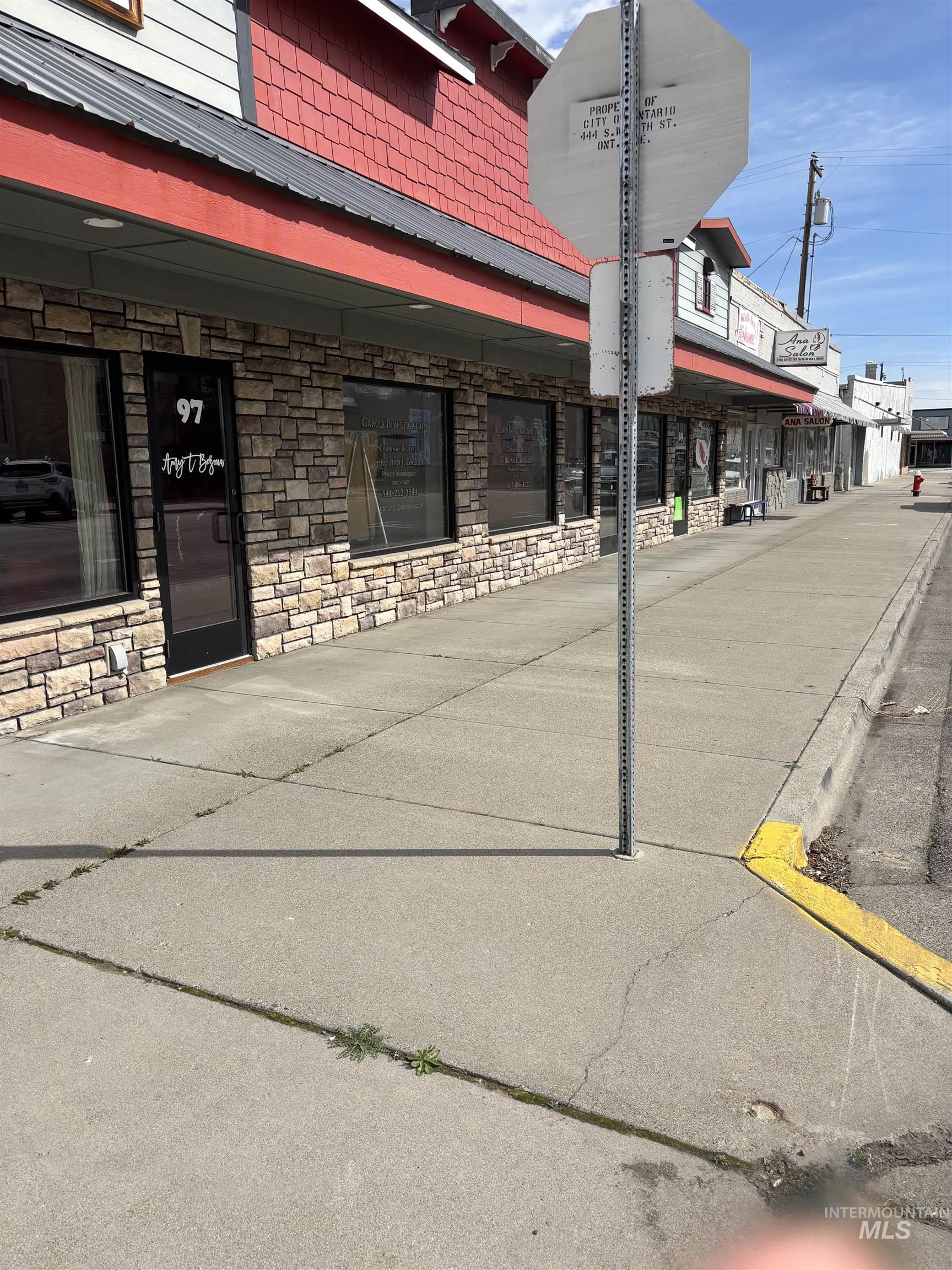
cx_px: 476
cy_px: 635
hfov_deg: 53.1
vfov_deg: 67.3
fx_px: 953
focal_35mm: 26
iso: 50
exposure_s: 1/4255
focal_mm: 5.96
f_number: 1.6
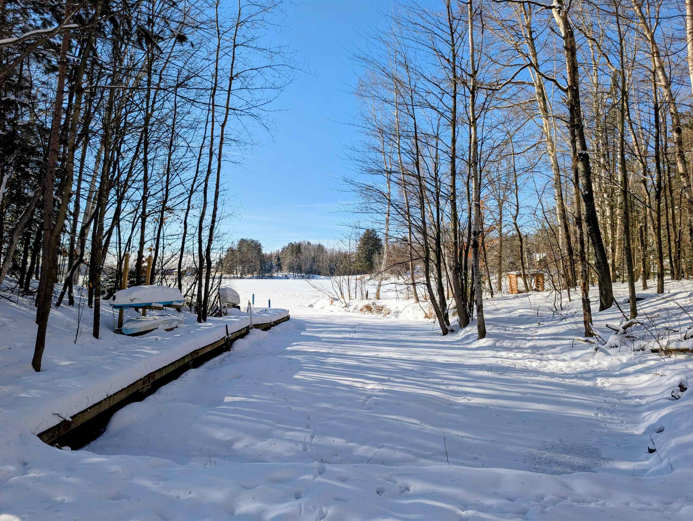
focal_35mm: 24
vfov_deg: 56.9
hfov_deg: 71.5
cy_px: 260
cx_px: 346
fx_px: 481
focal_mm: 6.9
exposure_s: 1/1706
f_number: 1.68
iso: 22
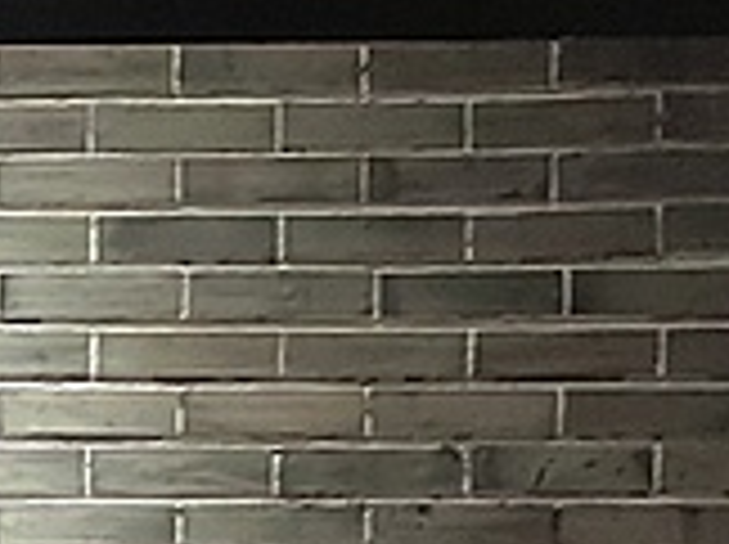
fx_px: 5152
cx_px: -994
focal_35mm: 245
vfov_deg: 5.7
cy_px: 1569
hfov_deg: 7.6
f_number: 2.2
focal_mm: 4.73
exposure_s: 1/33
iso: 125
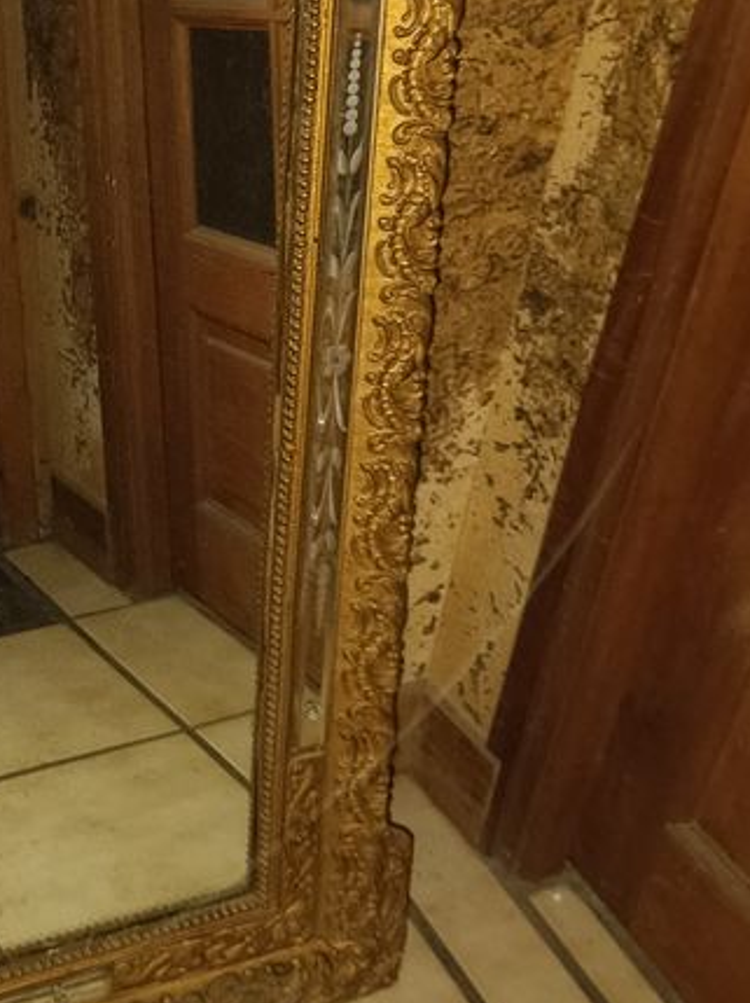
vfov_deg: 33.9
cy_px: 302
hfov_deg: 24.3
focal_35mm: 56
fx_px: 1620
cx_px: -75
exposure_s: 1/25
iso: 2107
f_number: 1.88
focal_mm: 5.59
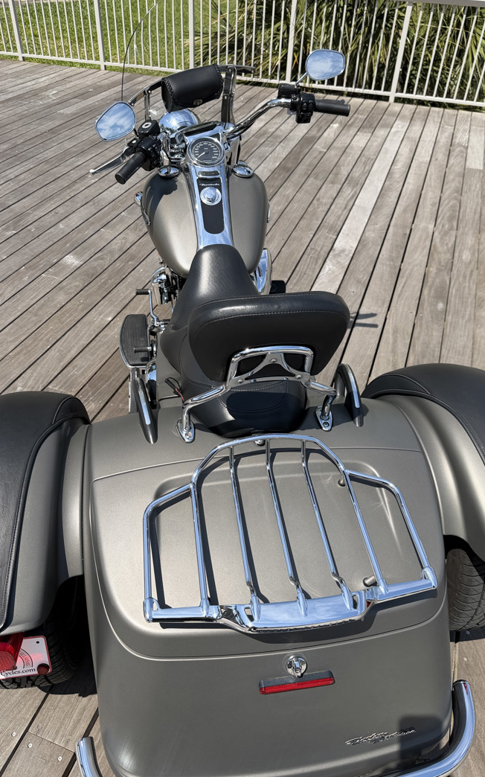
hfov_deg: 47.6
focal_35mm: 26
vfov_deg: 70.4
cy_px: 393
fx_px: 550
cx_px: 237
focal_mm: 6.76
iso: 80
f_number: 1.78
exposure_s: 1/3953
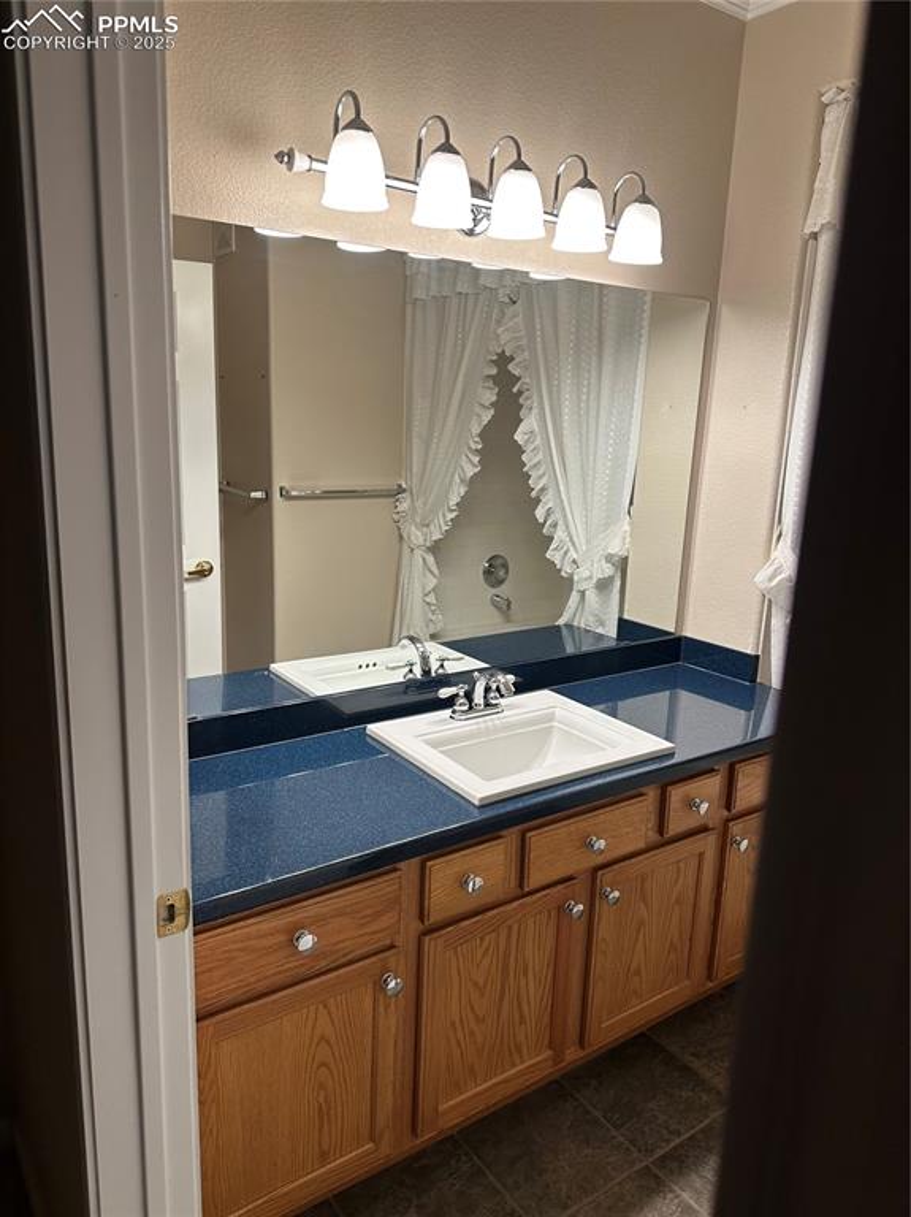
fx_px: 843
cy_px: 608
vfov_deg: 71.6
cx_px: 456
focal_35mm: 24
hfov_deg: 56.8
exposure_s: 1/120
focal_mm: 6.86
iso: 125
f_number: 1.78
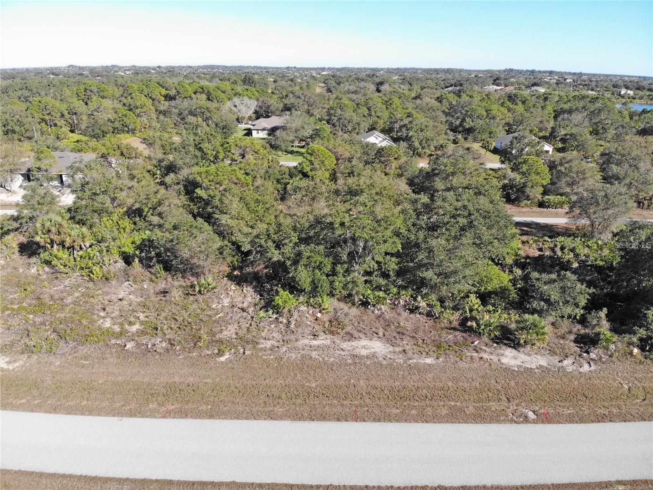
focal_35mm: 24
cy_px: 245
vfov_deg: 56.8
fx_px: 453
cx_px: 326
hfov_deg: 71.6
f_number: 2.8
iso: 100
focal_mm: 4.5
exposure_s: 1/549
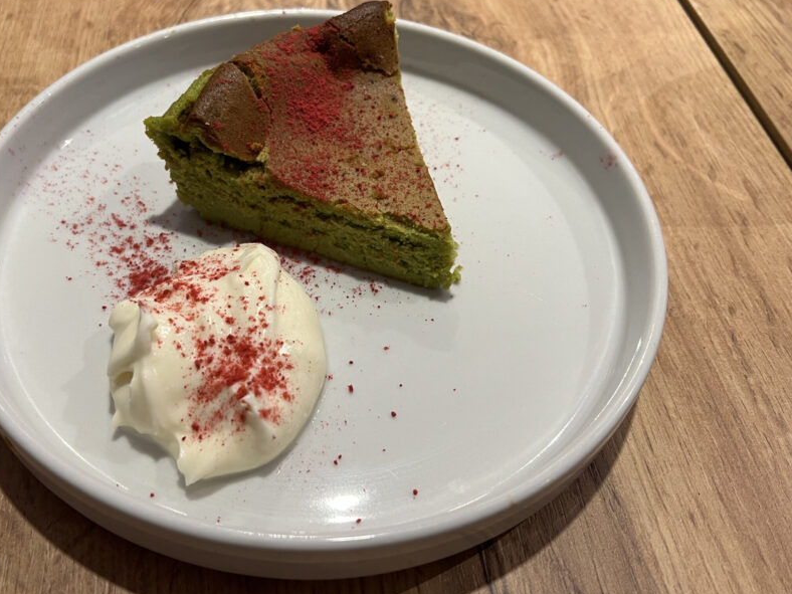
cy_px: 283
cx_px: 330
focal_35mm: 33
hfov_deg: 55.1
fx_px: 755
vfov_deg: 42.9
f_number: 1.5
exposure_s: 1/50
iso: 100
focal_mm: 5.7
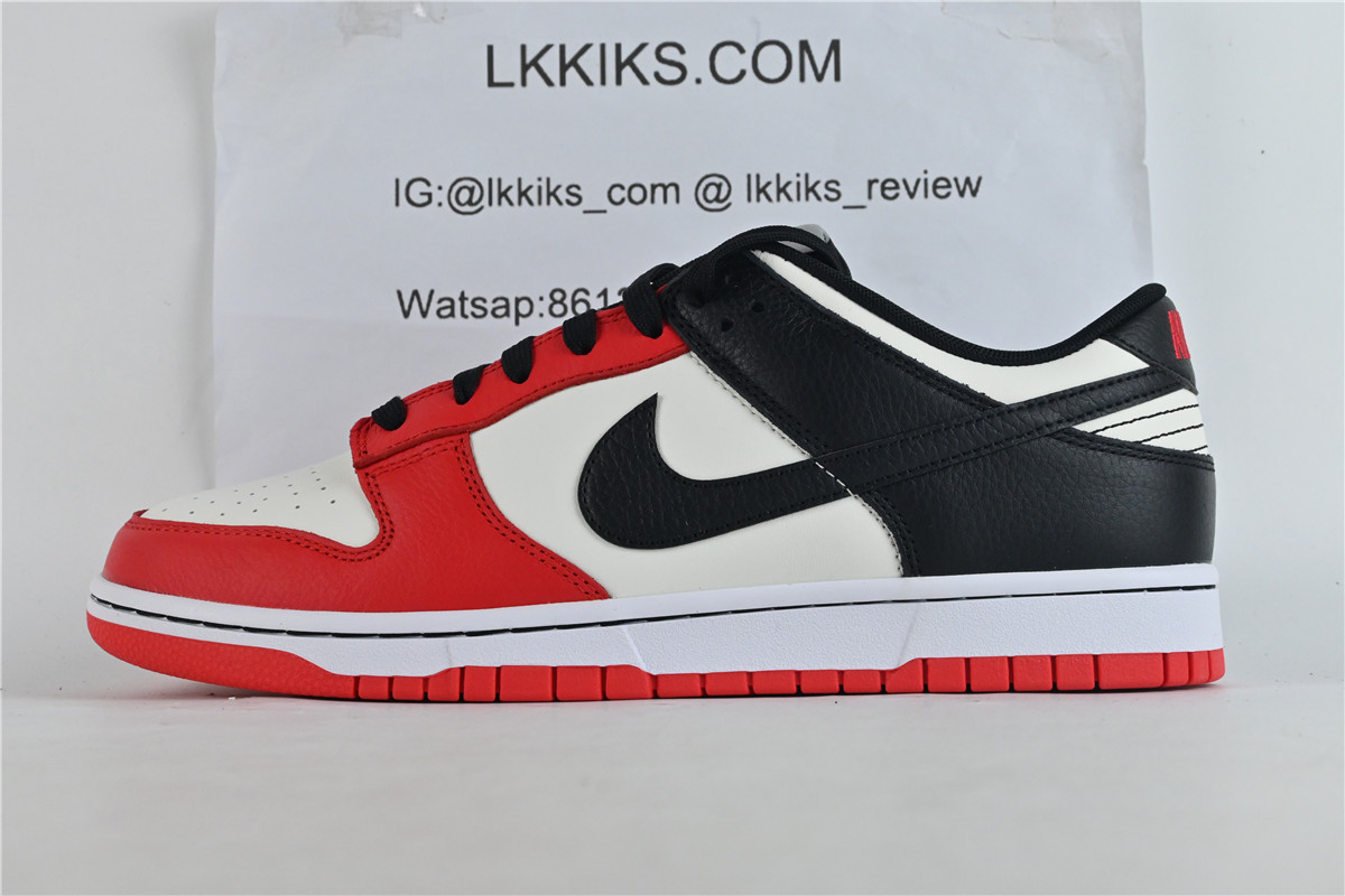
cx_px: 672
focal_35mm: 56
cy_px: 448
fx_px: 2073
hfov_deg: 35.9
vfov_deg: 24.4
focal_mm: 37
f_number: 10
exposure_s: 1/100
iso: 1000
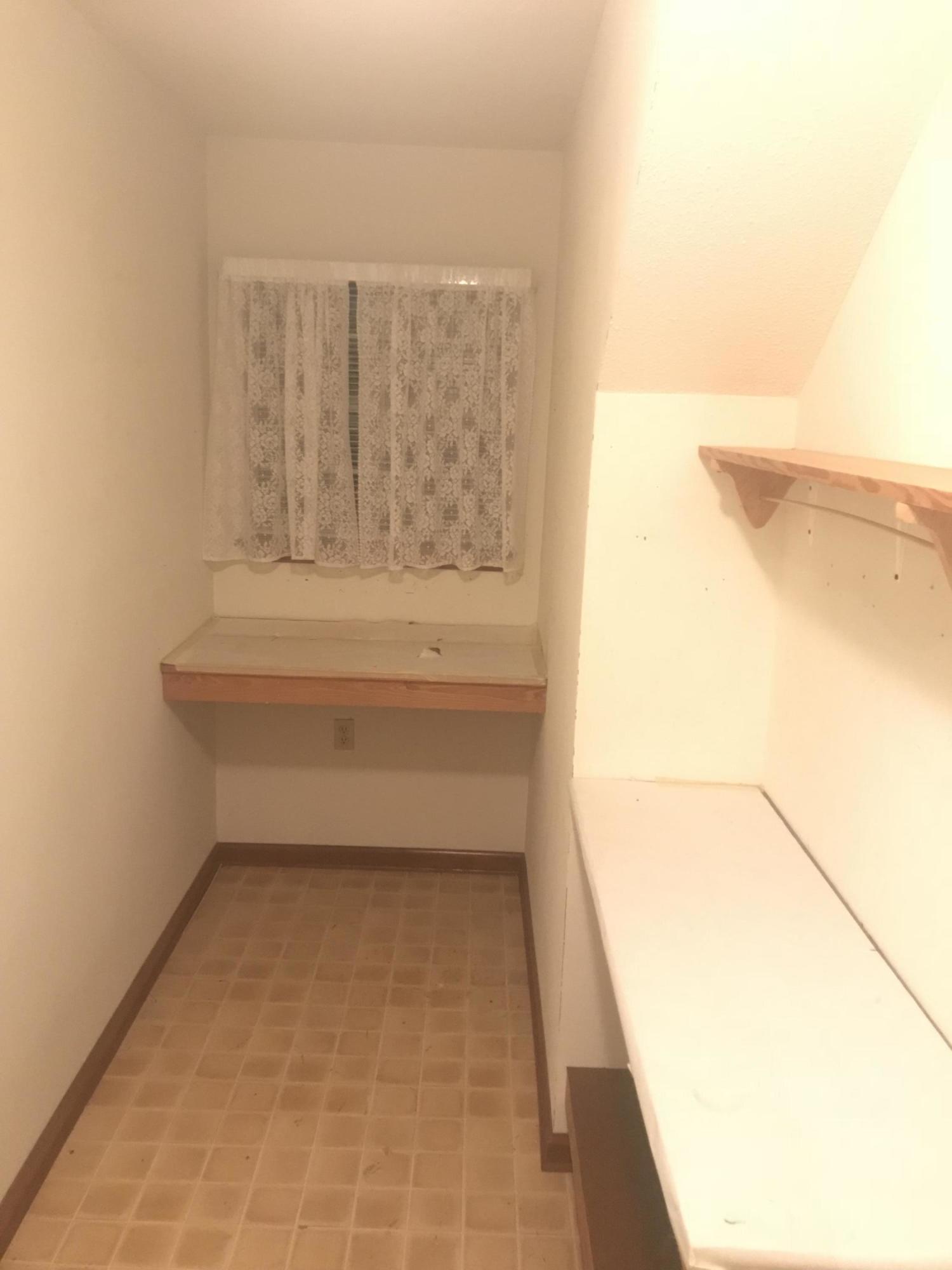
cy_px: 635
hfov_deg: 49.7
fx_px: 1027
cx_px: 476
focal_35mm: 28
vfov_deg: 63.4
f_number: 1.8
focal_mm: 3.99
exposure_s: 1/4
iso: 100
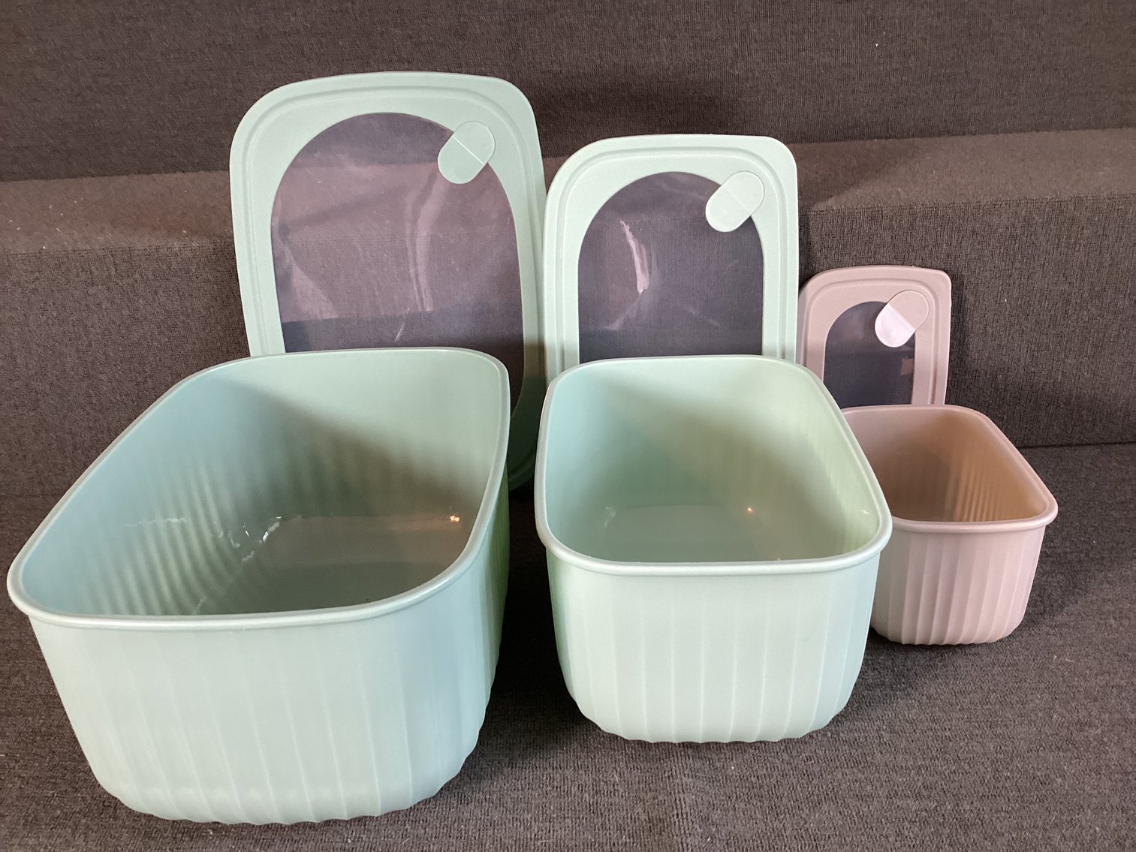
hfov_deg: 58.3
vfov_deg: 45.4
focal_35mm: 31
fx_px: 1017
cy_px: 426
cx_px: 568
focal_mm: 3.3
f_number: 2.4
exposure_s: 1/60
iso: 200
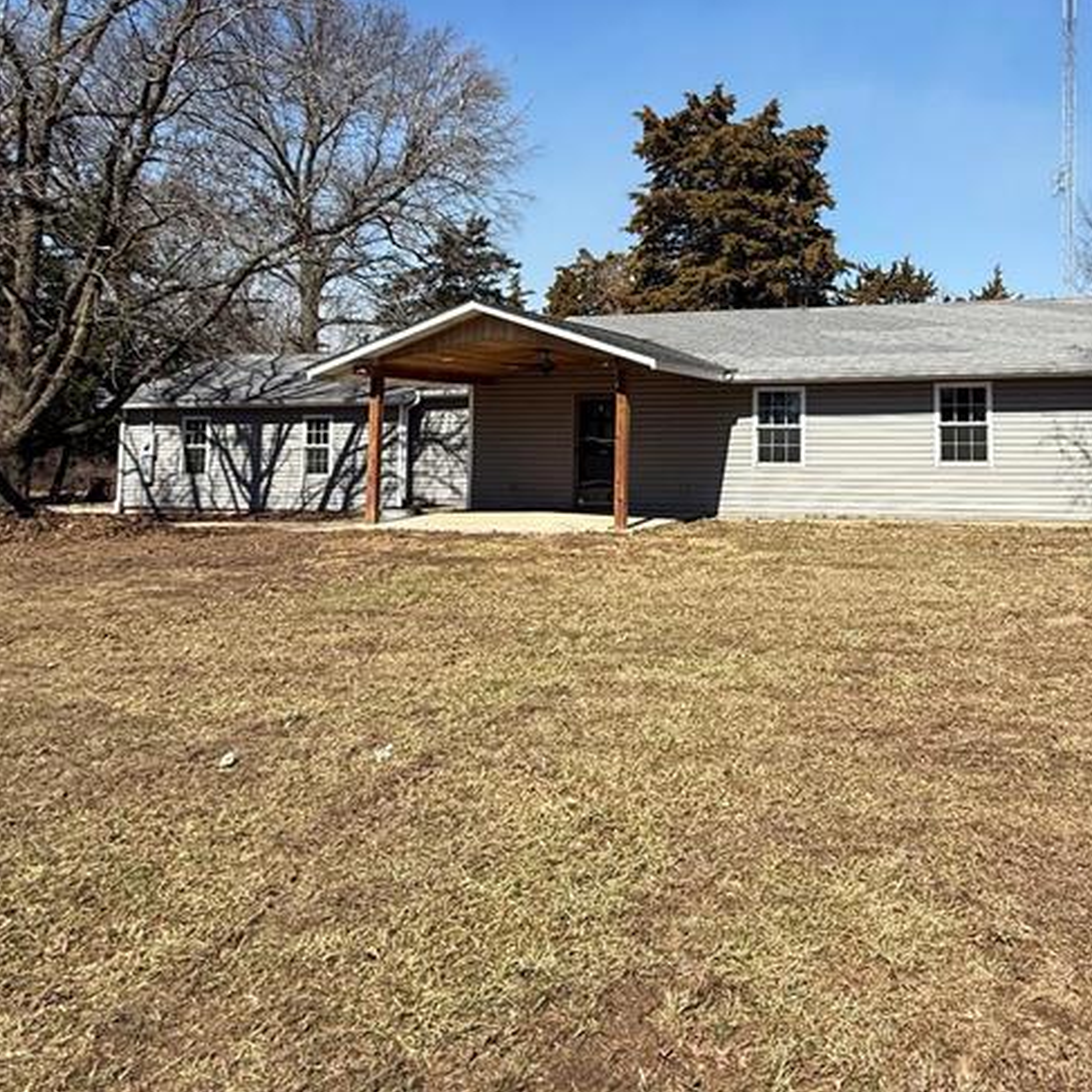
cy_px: 377
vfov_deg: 59.7
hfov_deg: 57.7
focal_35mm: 26
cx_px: 823
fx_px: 928
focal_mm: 2.22
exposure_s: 1/1745
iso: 50
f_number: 2.2
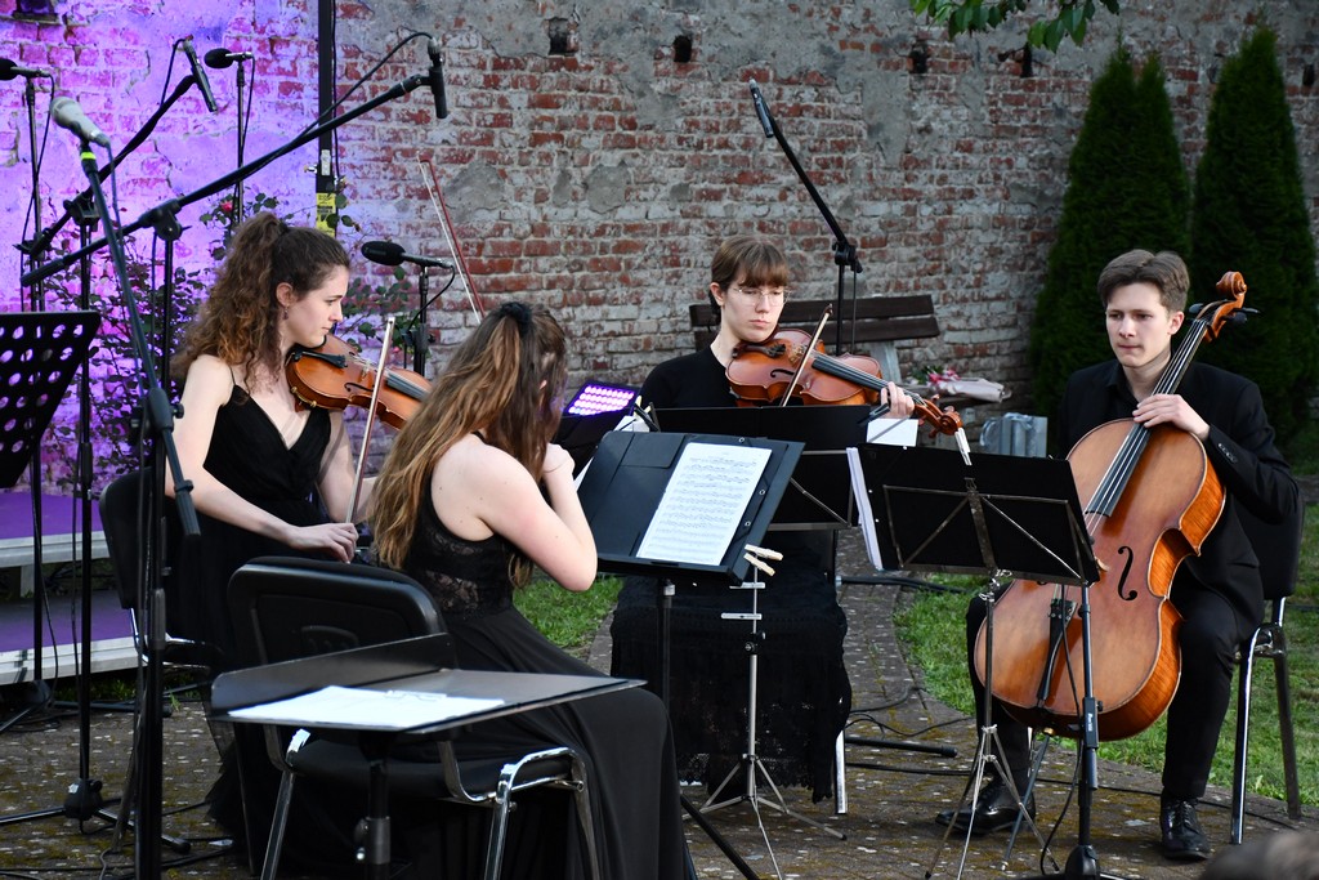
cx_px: 660
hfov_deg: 22.6
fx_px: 3298
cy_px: 440
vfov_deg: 15.2
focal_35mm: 90
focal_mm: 60
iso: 1800
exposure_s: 1/250
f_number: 5
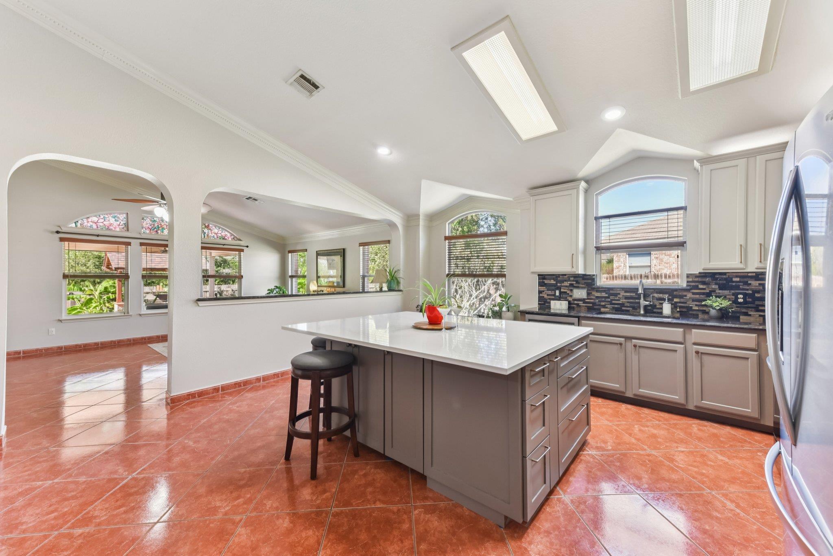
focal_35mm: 14
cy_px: 278
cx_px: 416
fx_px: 324
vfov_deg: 81.2
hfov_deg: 104.2
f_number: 8
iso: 400
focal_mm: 14
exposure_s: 1/20
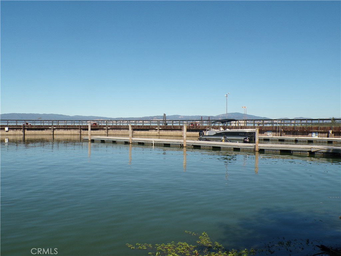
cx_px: 170
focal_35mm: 32
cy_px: 128
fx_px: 315
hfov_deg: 56.8
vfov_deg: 44.2
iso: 100
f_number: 4.8
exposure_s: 1/640
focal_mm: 5.8
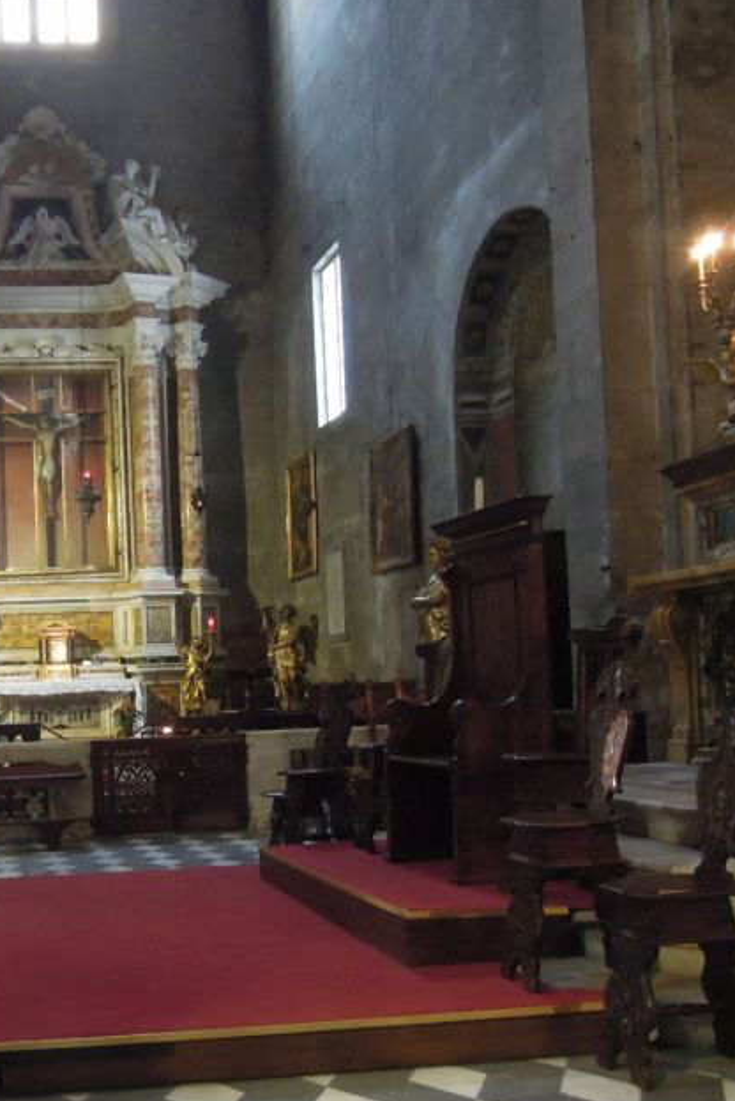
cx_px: 62
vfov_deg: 47.2
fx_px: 1254
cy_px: 640
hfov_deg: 31.0
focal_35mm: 41
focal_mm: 4.3
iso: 640
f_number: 2.8
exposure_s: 1/8
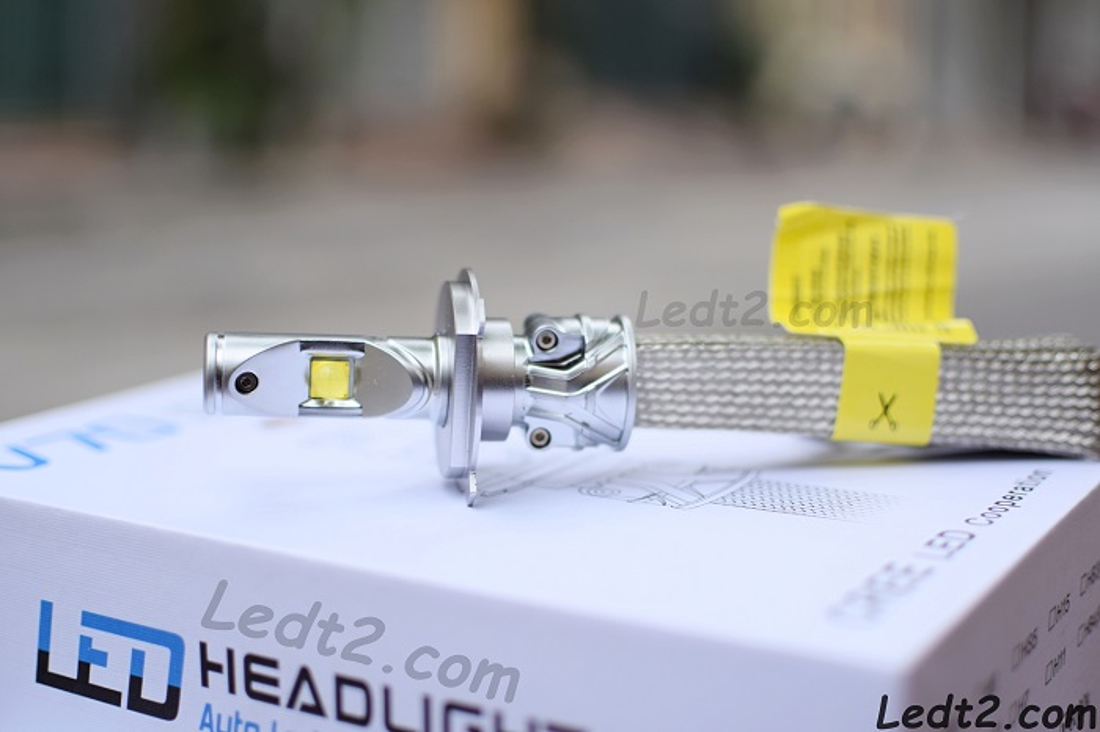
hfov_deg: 37.9
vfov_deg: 25.7
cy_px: 366
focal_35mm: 52
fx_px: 1603
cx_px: 550
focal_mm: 35
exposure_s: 1/320
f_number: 1.8
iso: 160
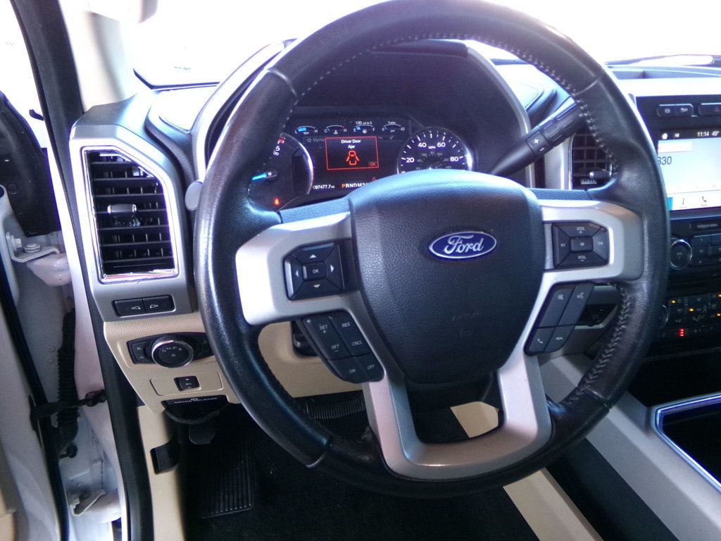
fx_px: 500
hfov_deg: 71.6
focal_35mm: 24
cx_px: 360
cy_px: 270
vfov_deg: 56.8
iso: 607
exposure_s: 1/60
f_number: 3.7
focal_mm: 4.3
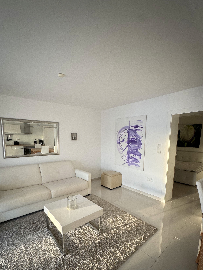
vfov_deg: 90.2
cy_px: 157
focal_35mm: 17
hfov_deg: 74.7
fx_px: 133
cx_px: 97
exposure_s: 1/99
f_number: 2.2
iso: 125
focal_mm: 2.22
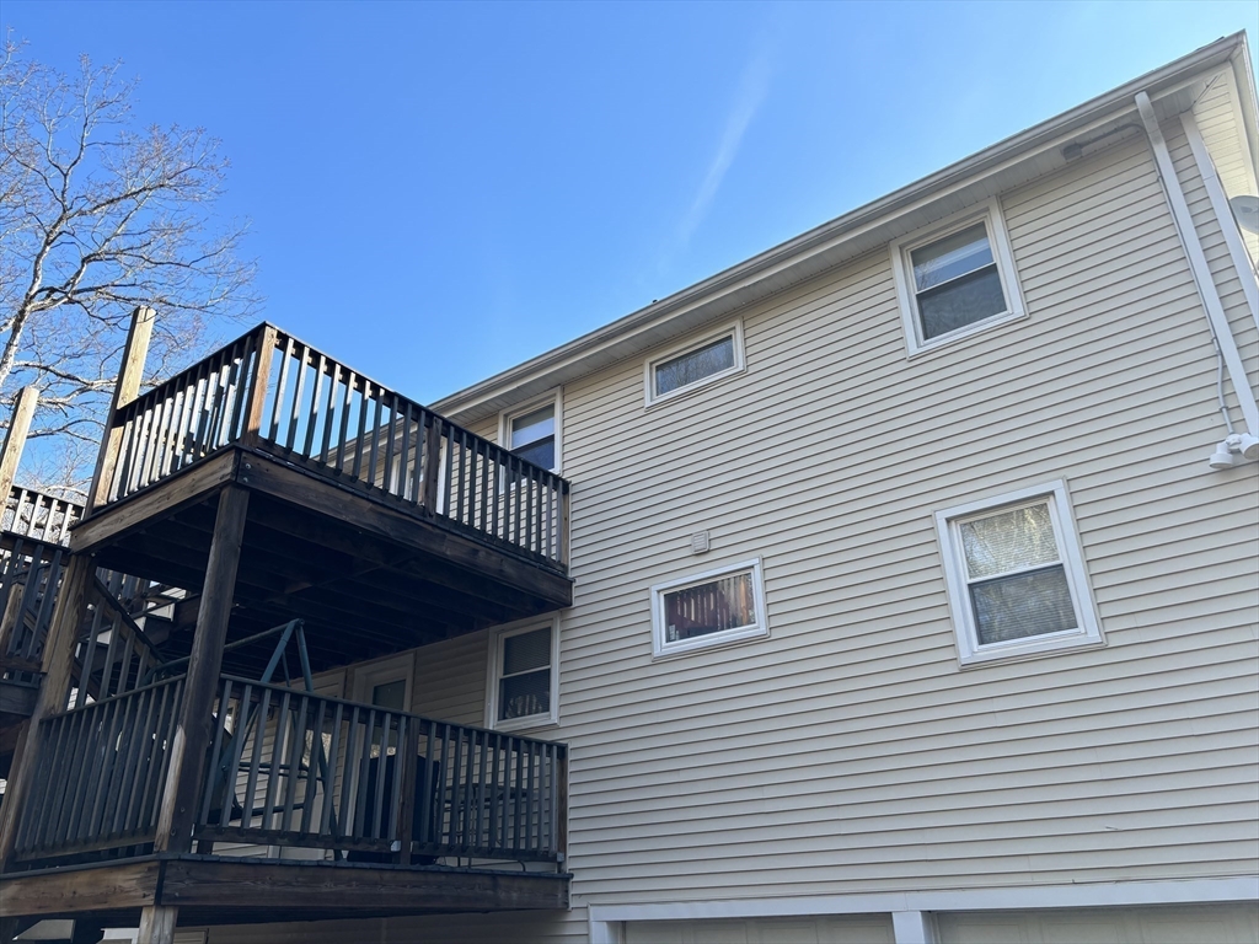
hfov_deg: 67.3
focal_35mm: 26
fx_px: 946
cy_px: 472
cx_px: 630
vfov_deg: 53.1
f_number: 1.6
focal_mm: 5.96
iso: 50
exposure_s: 1/1047
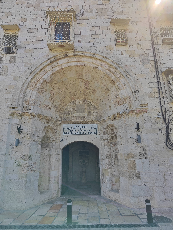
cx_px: 86
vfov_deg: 73.9
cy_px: 115
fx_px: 153
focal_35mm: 23
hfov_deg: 58.9
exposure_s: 1/1012
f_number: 1.8
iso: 50
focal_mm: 5.4
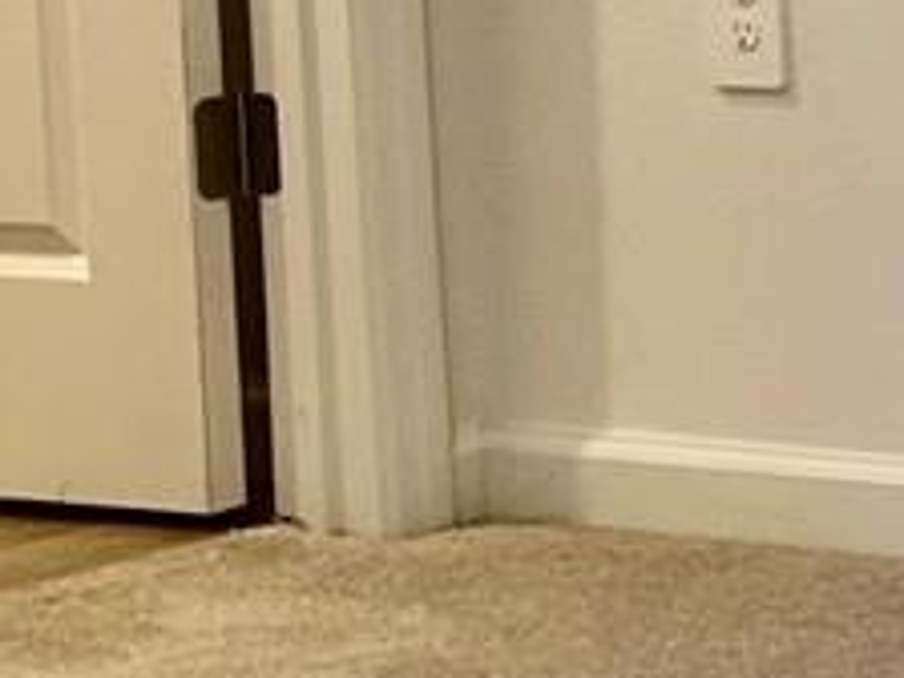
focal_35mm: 186
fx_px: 4857
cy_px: -488
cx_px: 2486
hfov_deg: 9.1
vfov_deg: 7.8
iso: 80
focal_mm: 5.7
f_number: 1.5
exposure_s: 1/60
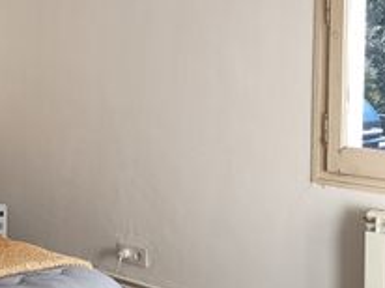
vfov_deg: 20.7
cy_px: 56
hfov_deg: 25.2
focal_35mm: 70
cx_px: -71
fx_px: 778
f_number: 1.7
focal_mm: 5.24
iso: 196
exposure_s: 1/100
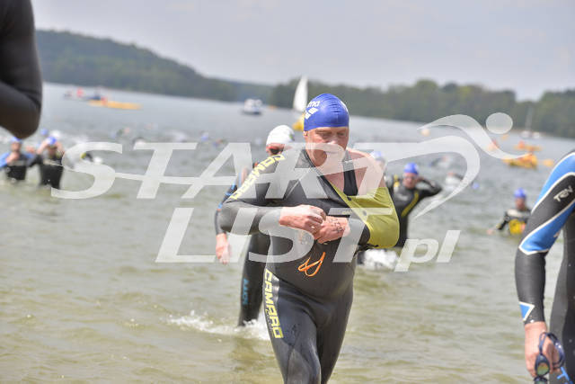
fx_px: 1757
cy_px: 192
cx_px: 288
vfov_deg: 12.5
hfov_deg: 18.6
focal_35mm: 110
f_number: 4
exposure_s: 1/2000
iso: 200
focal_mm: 110
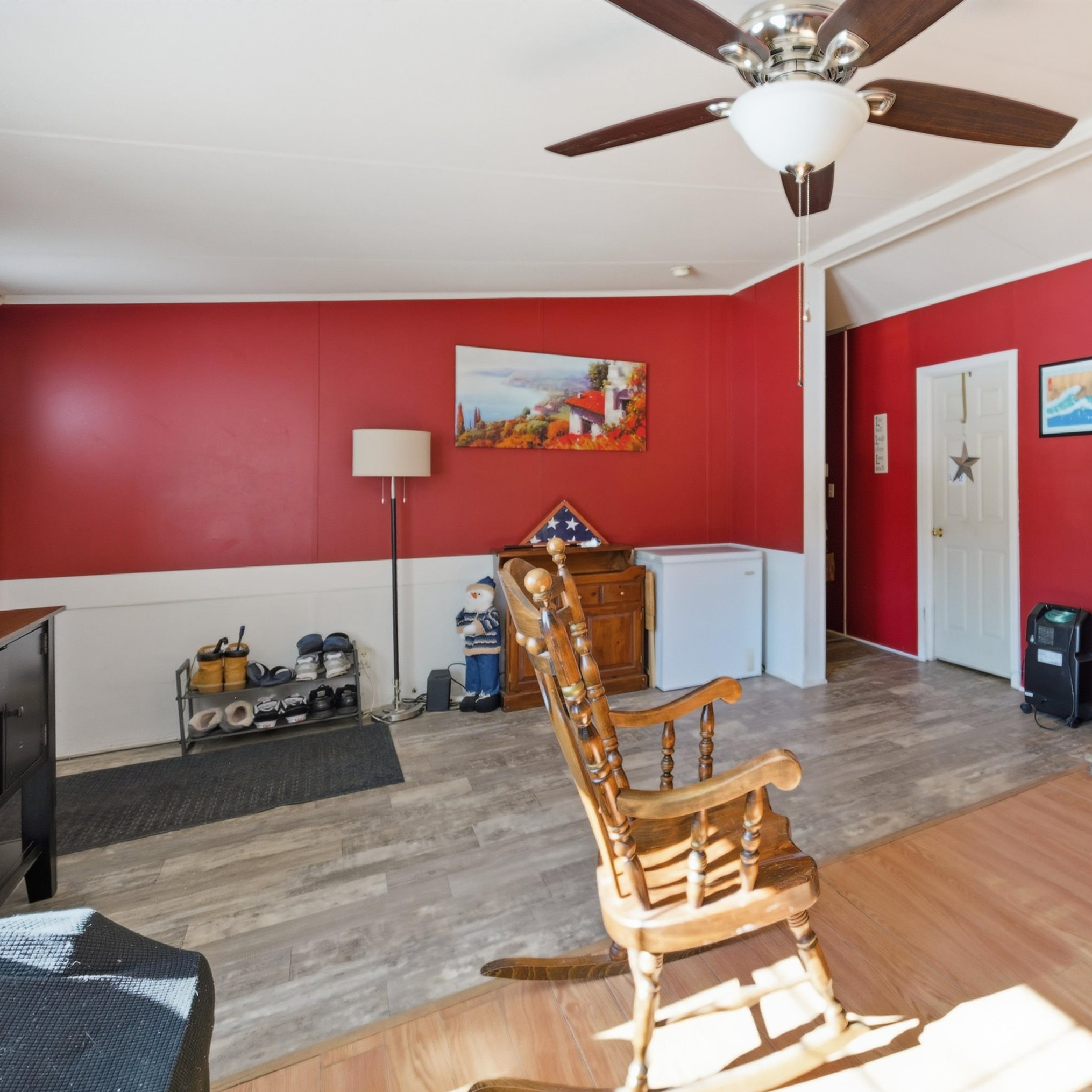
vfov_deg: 80.7
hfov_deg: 76.2
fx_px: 642
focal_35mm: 18
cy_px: 548
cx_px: 785
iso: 1000
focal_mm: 14
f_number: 4.5
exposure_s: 1/640
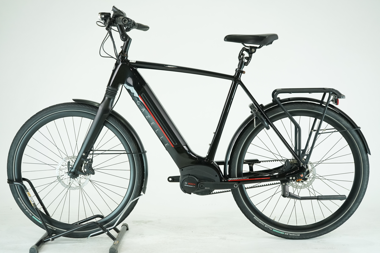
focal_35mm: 52
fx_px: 549
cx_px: 190
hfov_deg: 38.2
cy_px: 126
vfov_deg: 26.0
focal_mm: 52
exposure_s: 1/200
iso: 1600
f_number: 5.6
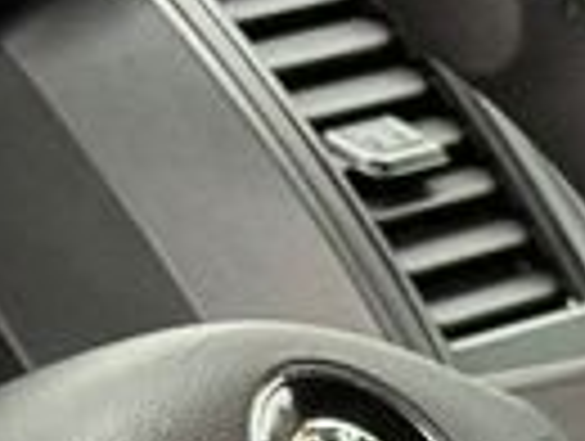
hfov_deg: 5.2
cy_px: 904
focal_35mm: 377
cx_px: 315
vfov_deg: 3.9
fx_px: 6383
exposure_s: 1/60
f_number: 1.78
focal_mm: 6.76
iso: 125
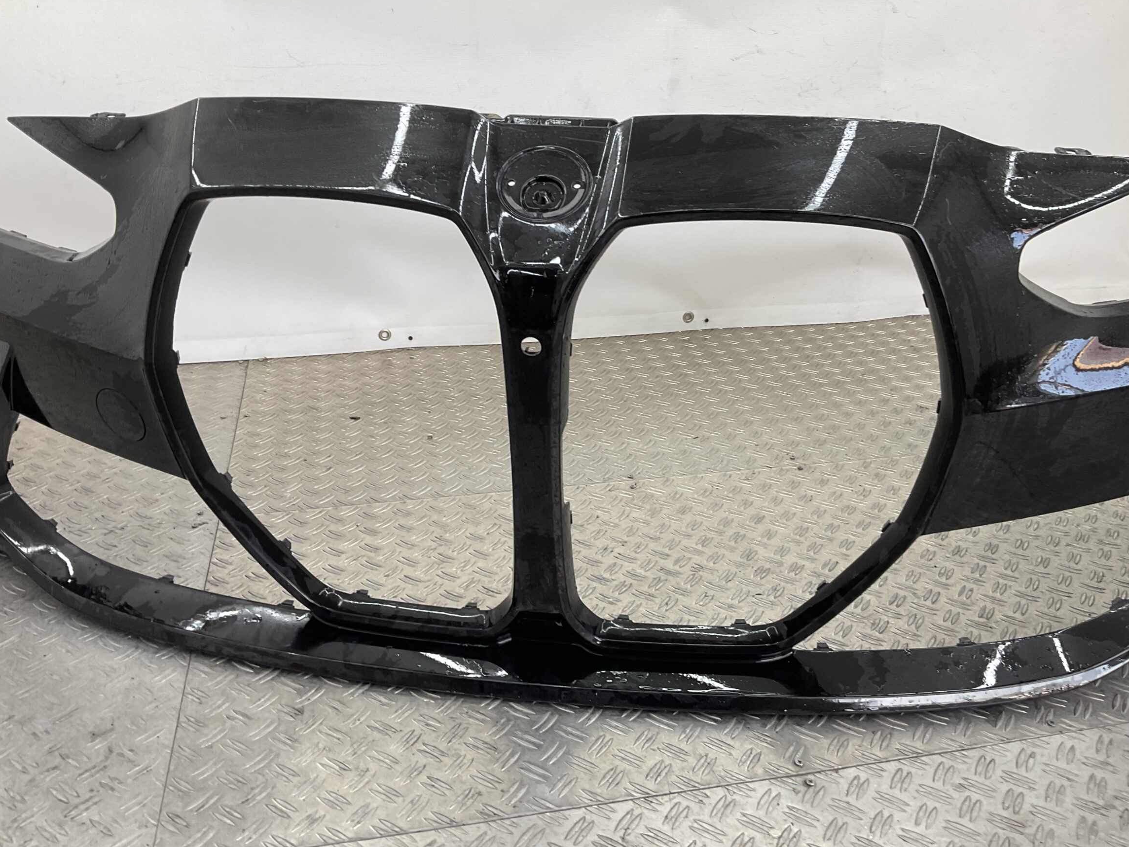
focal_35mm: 32
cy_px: 400
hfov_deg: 56.8
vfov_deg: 44.1
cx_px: 582
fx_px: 1044
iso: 25
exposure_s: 1/120
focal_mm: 3
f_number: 1.8
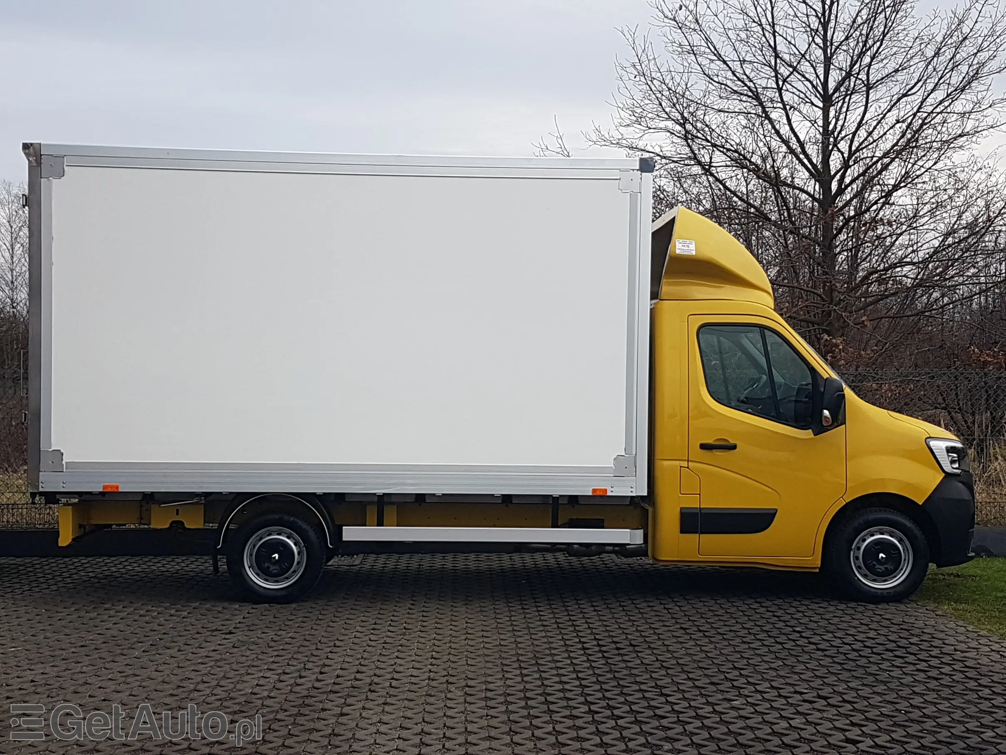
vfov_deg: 53.1
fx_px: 756
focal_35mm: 26
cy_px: 378
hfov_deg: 67.3
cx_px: 503
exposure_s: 1/614
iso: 40
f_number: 1.7
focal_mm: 4.2
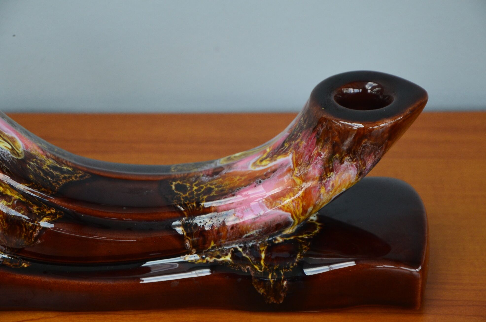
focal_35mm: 158
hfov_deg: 13.1
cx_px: 243
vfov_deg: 8.7
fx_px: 2122
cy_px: 161
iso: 800
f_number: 9
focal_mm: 105
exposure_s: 1/125
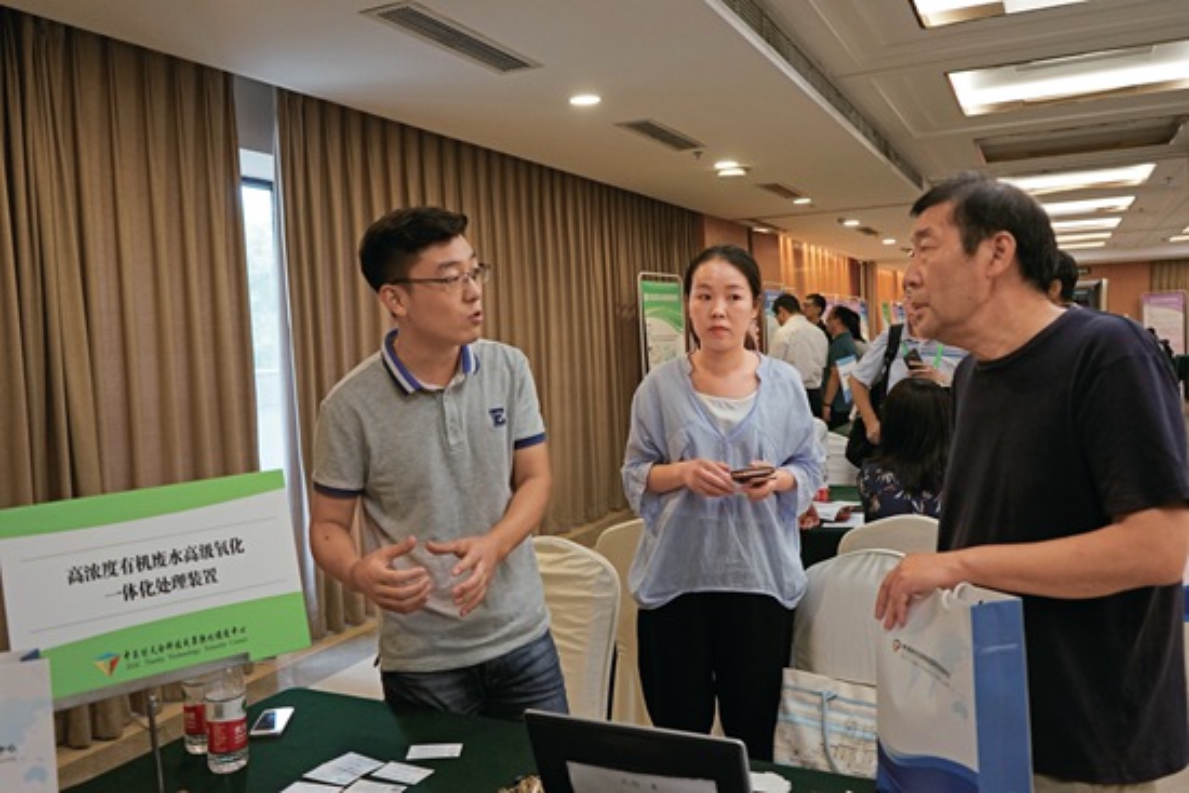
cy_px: 396
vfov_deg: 45.0
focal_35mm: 29
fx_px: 958
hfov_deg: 63.6
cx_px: 594
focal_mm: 29
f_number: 4
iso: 1600
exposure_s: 1/160
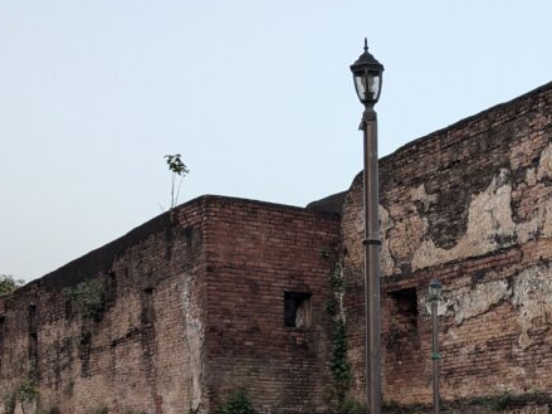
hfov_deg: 29.8
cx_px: 466
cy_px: 414
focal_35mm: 63
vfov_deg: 22.4
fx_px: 1004
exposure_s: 1/148
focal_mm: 4.38
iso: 53
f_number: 1.73
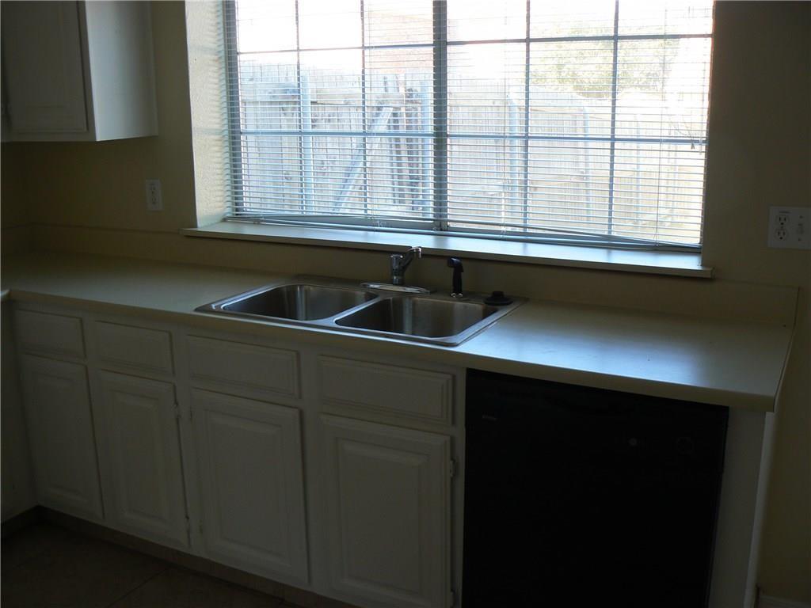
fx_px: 843
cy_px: 304
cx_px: 406
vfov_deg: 39.7
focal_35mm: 36
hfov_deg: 51.4
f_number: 2.8
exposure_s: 1/50
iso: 80
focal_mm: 6
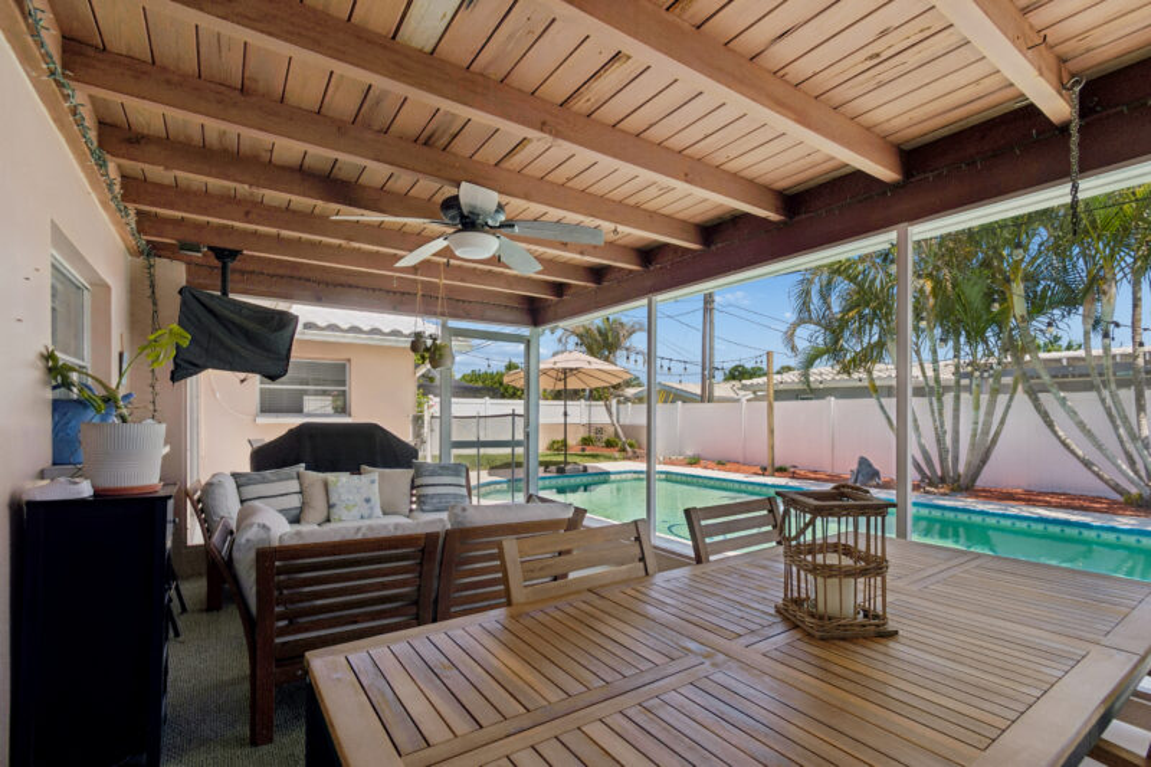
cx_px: 576
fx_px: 479
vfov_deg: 77.3
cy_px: 384
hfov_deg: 100.4
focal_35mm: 15
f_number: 7.1
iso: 100
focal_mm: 10
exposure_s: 1/500
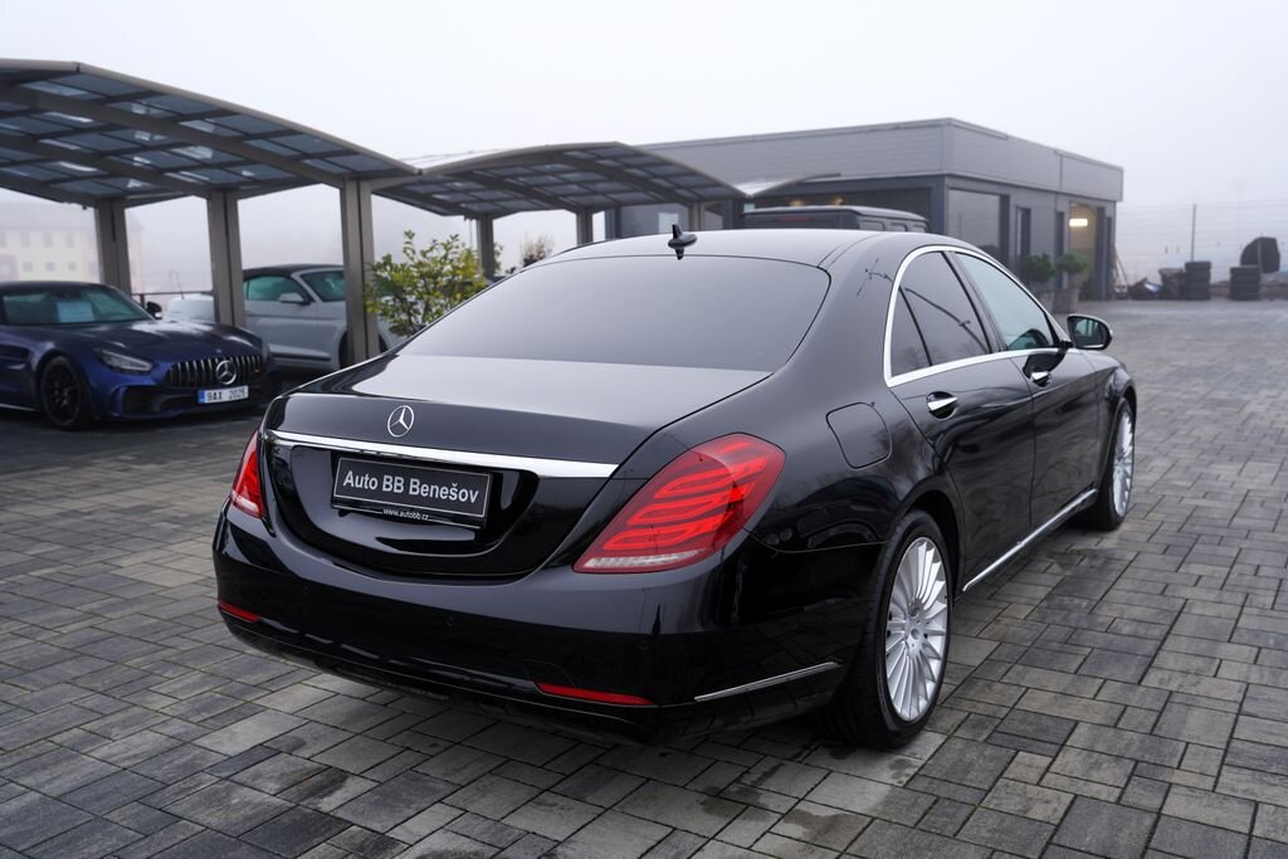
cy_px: 430
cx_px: 644
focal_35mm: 32
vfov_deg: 41.1
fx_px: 1145
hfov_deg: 58.7
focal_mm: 32
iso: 100
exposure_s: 1/80
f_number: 4.5
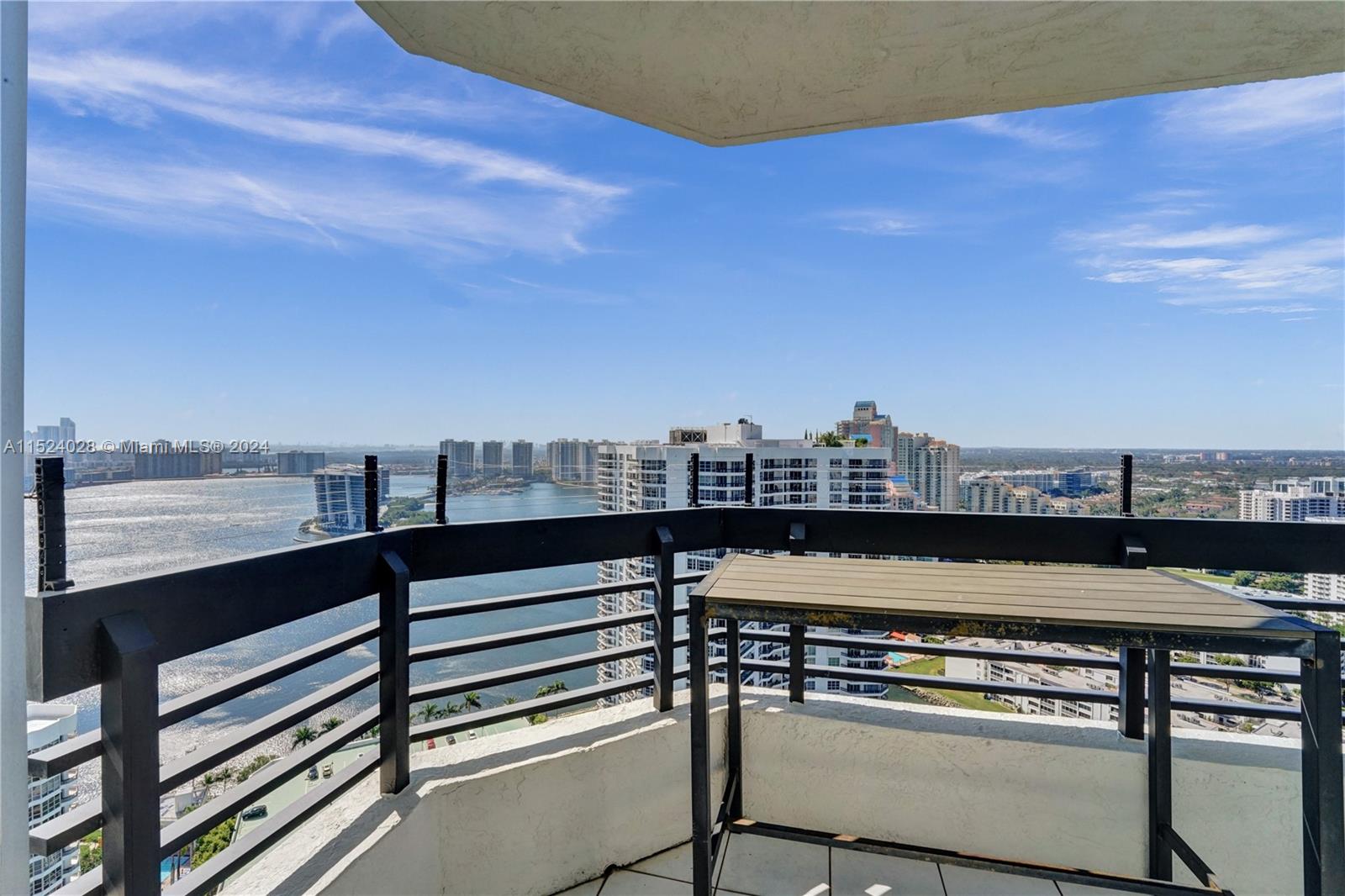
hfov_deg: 104.3
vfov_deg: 81.2
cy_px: 448
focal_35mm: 14
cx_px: 672
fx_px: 523
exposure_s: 1/640
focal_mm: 14
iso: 1250
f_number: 22
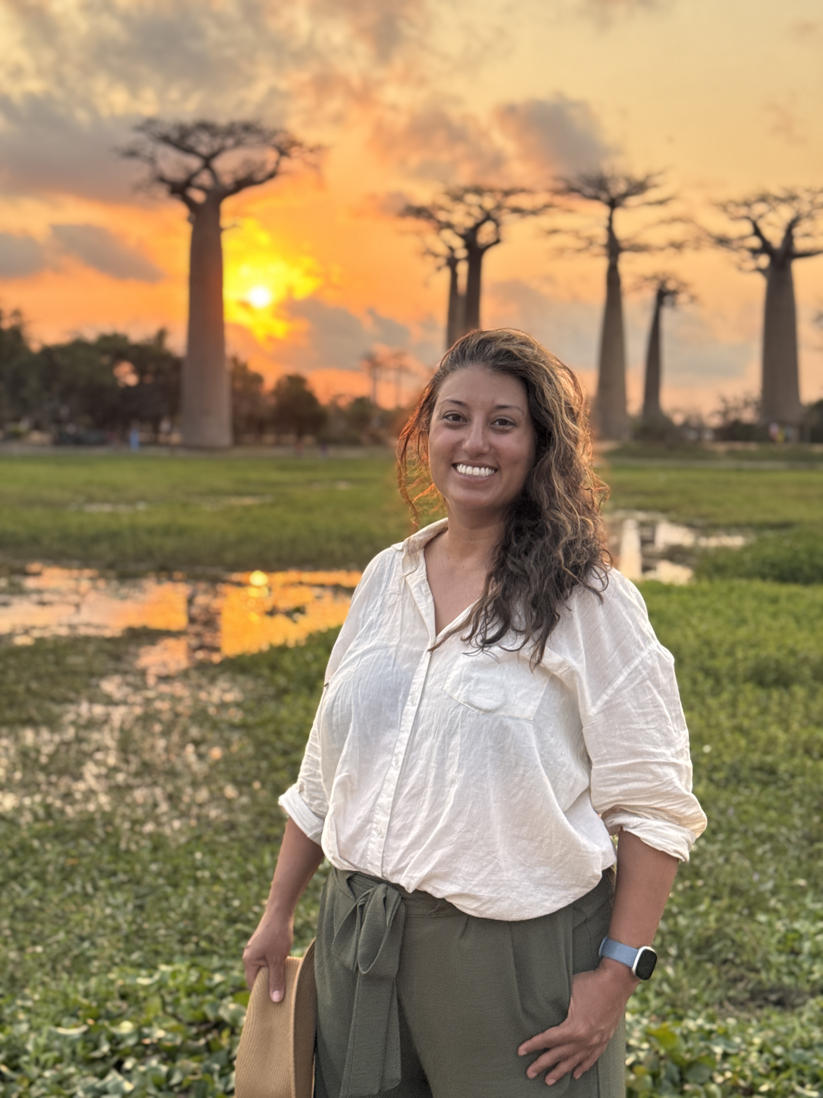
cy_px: 549
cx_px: 412
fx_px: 1522
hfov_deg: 30.3
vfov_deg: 39.7
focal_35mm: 48
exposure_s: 1/442
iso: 64
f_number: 1.78
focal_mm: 6.76
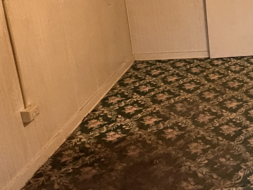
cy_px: 50
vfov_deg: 28.2
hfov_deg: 31.9
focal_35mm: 51
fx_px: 373
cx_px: 295
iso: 1000
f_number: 2.2
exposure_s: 1/60
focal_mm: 2.22
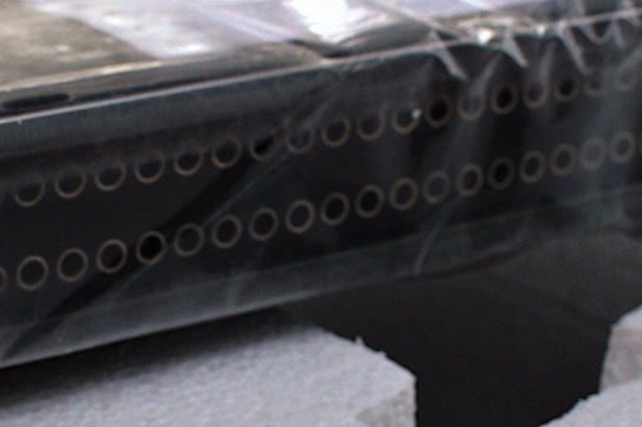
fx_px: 2051
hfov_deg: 17.8
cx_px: 245
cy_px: 267
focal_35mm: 115
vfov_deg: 11.9
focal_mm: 35
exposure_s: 1/80
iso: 400
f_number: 8
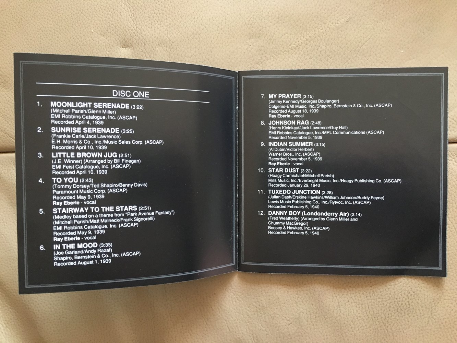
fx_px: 383
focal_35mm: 29
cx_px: 228
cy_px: 172
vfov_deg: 48.2
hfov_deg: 61.7
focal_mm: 4.15
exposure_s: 1/17
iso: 200
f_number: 2.2
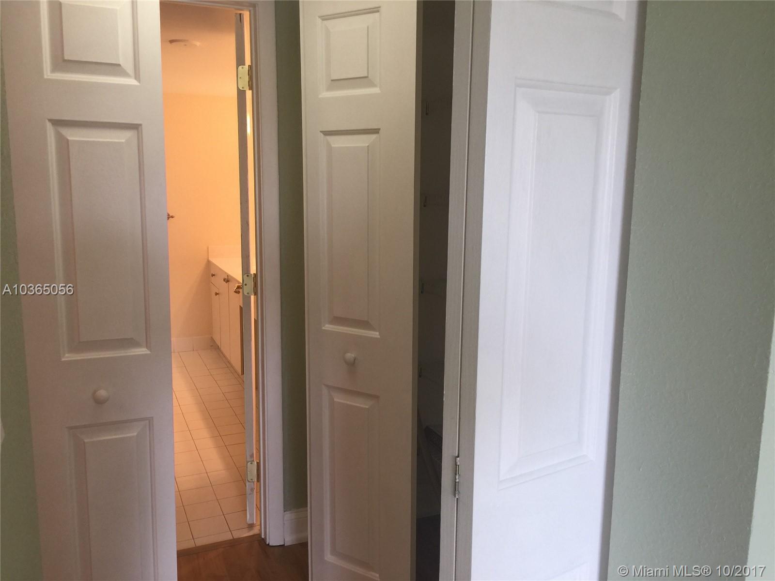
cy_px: 290
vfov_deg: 48.2
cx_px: 388
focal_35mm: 29
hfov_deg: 61.7
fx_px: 649
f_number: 2.2
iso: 32
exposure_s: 1/40
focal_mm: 4.15
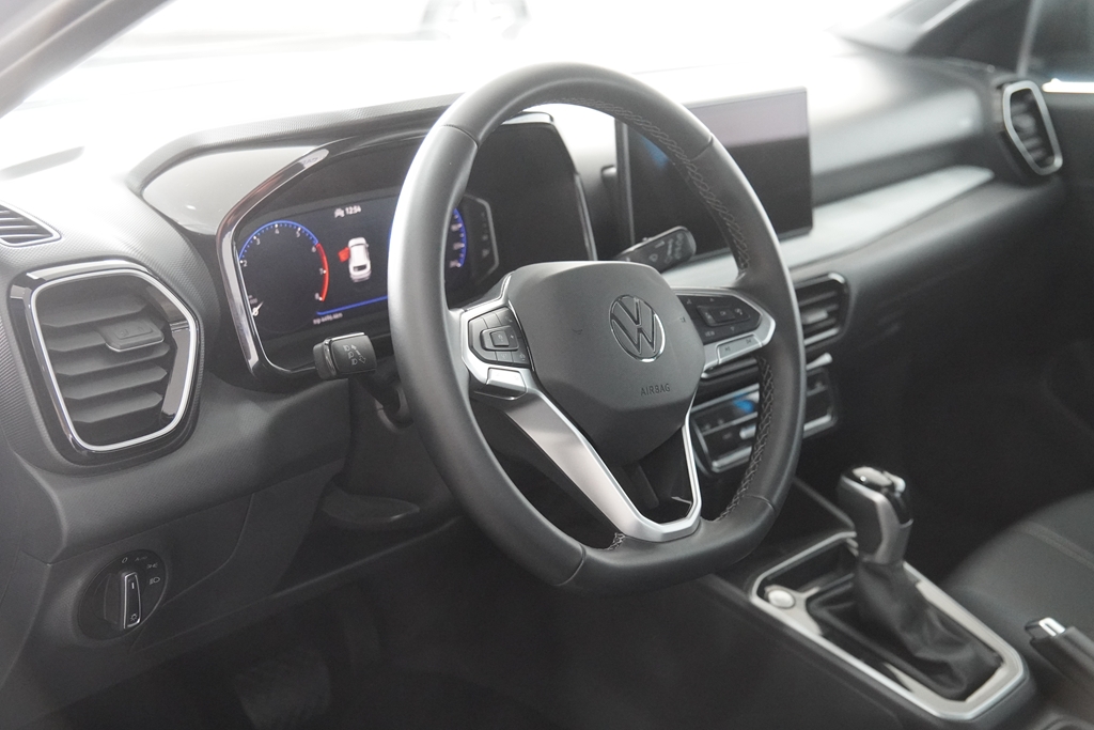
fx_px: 1413
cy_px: 365
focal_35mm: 46
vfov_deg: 29.0
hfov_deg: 42.3
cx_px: 547
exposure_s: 1/160
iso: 4000
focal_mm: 31
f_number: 2.8
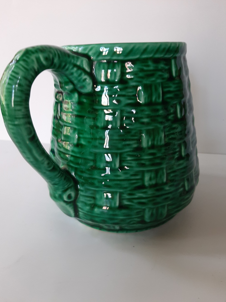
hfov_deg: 51.4
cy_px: 155
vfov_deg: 65.3
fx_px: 235
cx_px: 112
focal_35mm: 27
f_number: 1.7
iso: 80
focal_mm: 3.93
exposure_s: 1/50
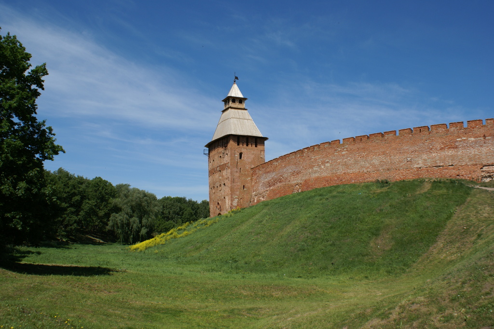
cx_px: 247
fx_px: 453
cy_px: 164
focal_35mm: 33
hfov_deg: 57.2
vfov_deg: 39.9
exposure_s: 1/500
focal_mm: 22
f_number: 8
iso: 100
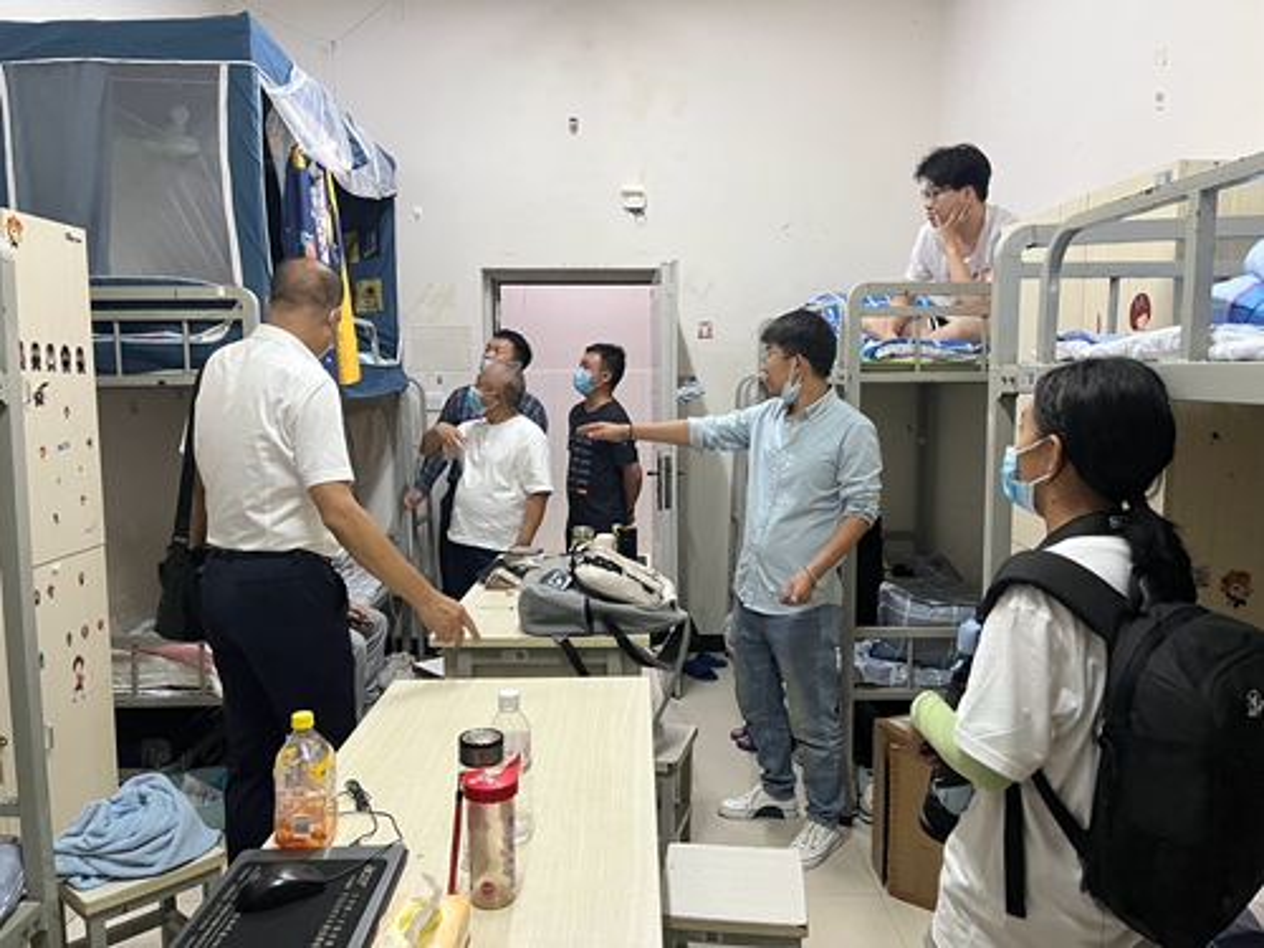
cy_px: 474
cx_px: 632
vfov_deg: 53.1
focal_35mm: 26
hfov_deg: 67.3
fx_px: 949
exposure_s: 1/60
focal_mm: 5.1
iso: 500
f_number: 1.6
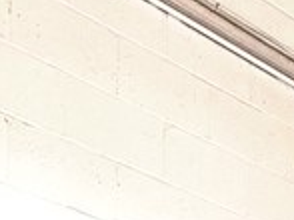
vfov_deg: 7.8
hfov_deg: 9.7
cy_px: 648
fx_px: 1417
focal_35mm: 167
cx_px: 812
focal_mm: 6.76
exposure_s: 1/60
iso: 160
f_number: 1.78
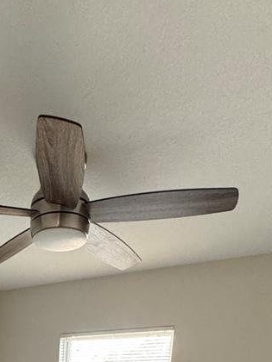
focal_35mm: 40
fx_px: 419
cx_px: 34
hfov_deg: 34.2
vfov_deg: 31.2
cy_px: 509
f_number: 2.2
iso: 400
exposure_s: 1/60
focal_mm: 2.22
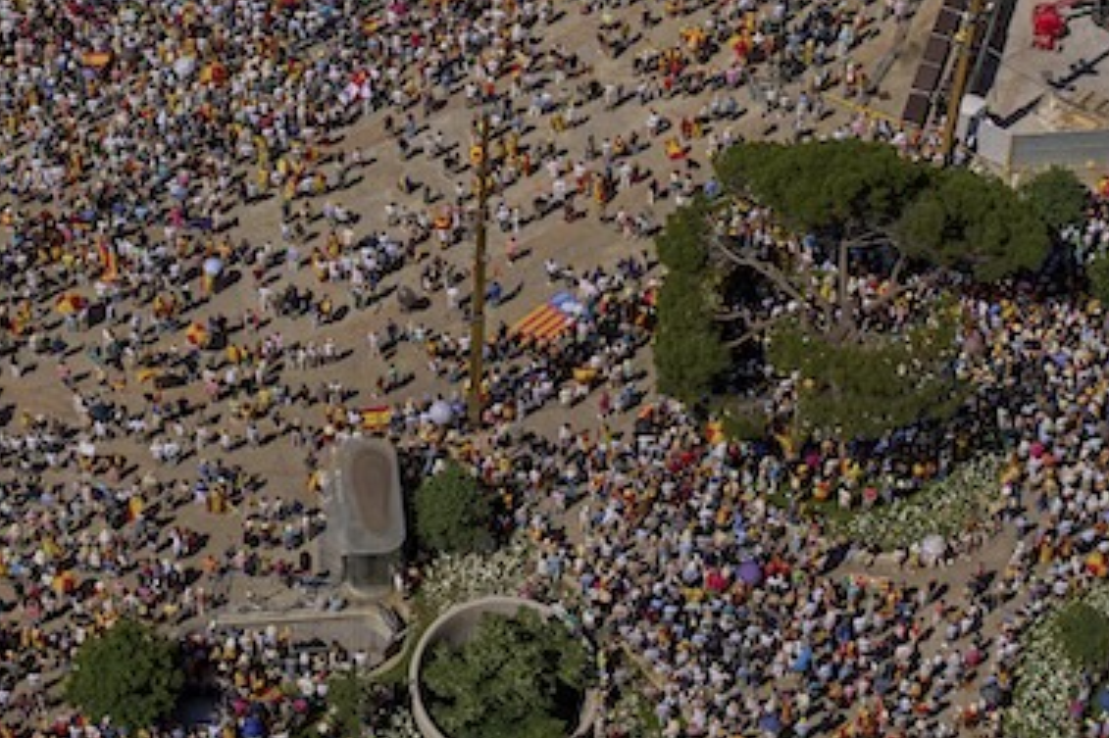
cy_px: -204
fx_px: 2802
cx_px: 359
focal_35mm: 91
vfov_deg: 14.4
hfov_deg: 22.3
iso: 50
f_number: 4
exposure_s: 1/2000
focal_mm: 35
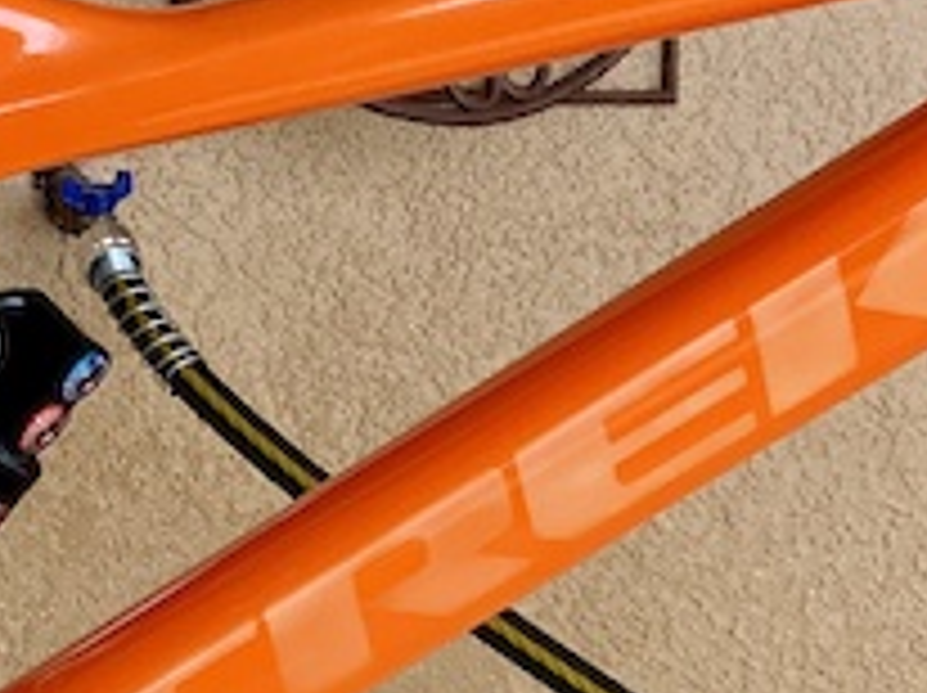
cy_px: 27
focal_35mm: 202
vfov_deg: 7.3
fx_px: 5403
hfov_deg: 9.6
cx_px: -243
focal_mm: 6
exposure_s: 1/122
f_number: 2.4
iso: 25
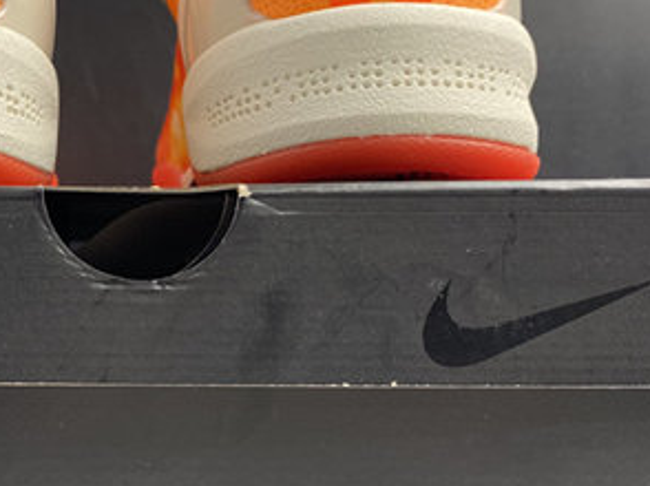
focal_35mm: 62
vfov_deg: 23.6
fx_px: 1163
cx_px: 91
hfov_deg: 30.1
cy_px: 277
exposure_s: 1/50
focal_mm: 4.25
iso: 64
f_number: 1.8
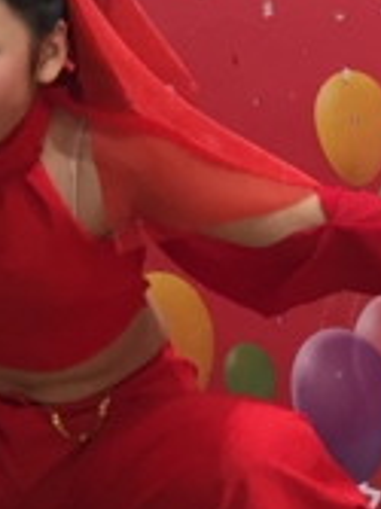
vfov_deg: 10.4
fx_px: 2616
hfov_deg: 8.3
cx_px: 24
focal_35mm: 178
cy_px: -448
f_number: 2.2
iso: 80
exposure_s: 1/30
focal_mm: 4.15
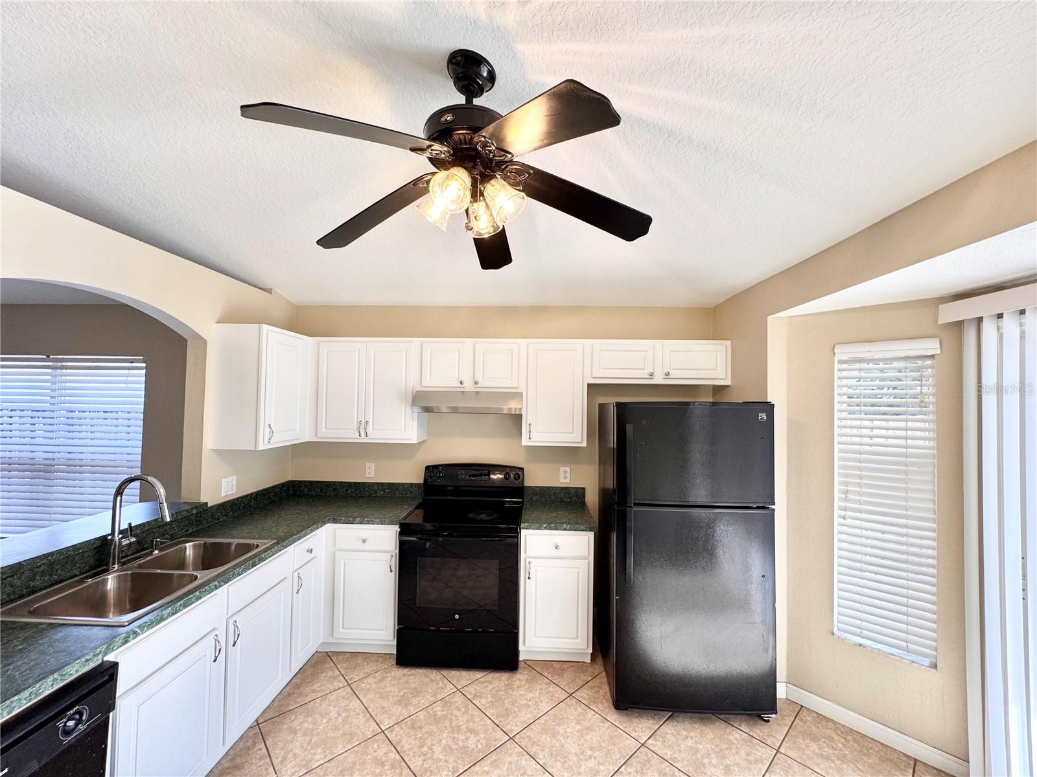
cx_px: 518
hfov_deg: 102.1
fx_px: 419
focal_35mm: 14
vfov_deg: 85.7
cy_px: 388
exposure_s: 1/120
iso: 125
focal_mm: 2.22
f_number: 2.2
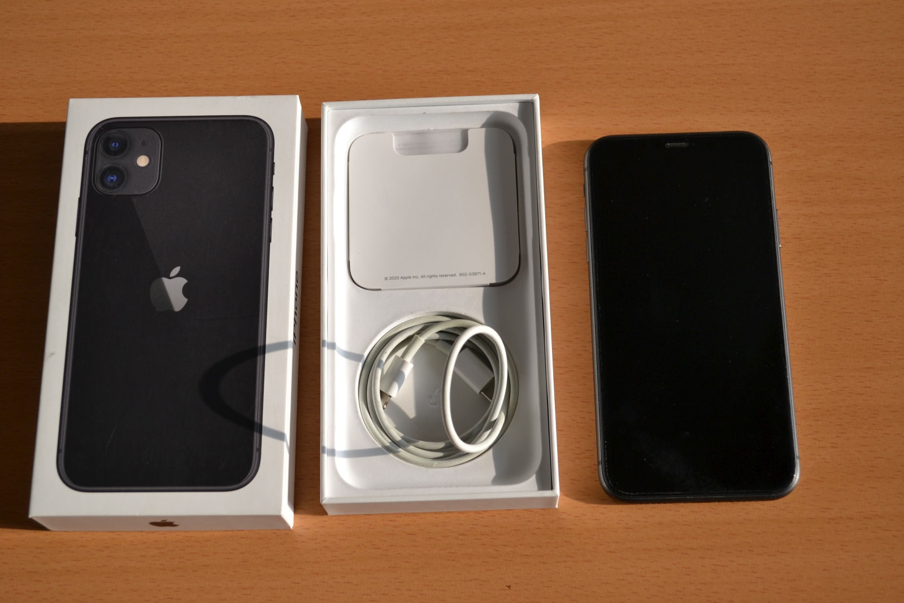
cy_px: 302
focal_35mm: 57
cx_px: 452
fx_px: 1431
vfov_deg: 23.8
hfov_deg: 35.1
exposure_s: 1/125
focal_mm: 38
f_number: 5.6
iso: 140
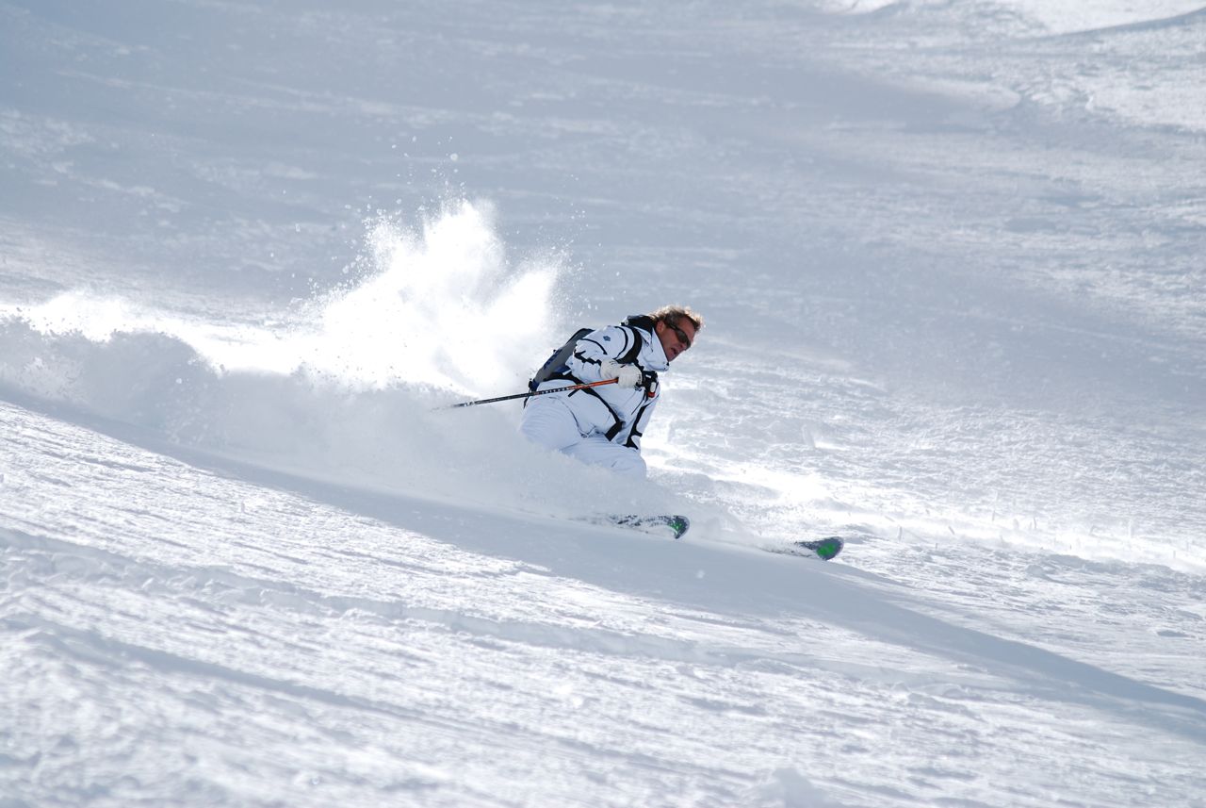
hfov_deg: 9.1
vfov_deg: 6.1
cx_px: 603
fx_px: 7547
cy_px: 404
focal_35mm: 225
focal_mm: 150
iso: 100
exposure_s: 1/1250
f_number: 5
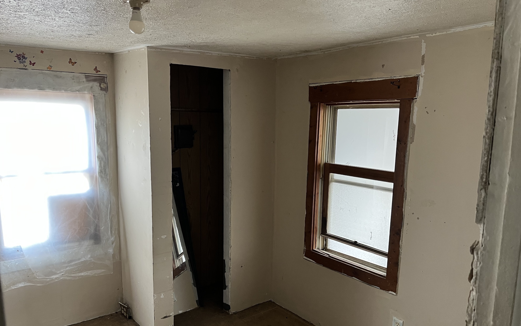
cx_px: 260
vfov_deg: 44.4
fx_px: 398
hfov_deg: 66.5
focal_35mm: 28
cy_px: 192
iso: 200
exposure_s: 1/60
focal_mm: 5.1
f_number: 1.6
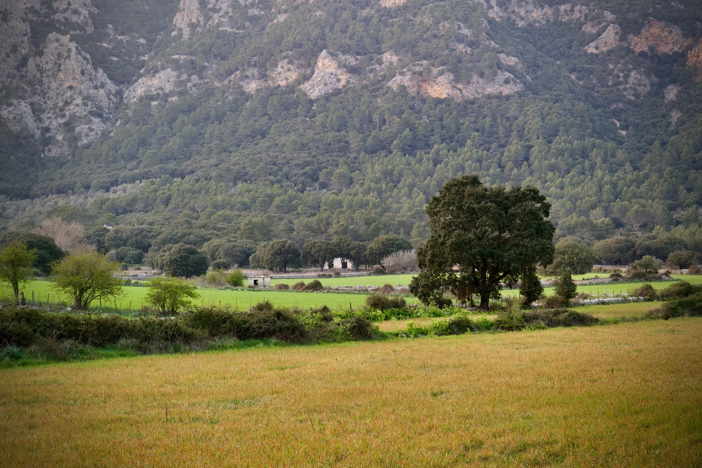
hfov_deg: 31.4
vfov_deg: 21.2
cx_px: 351
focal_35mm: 64
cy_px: 234
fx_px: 1248
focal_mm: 64
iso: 1000
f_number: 7.1
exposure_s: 1/60
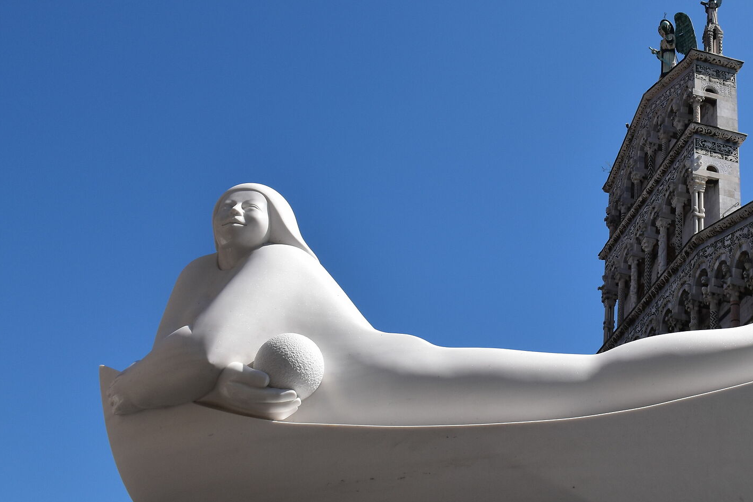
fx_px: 1171
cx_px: 600
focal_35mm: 56
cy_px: 177
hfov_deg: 34.6
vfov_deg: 24.1
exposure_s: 1/500
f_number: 11
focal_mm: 22
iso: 280
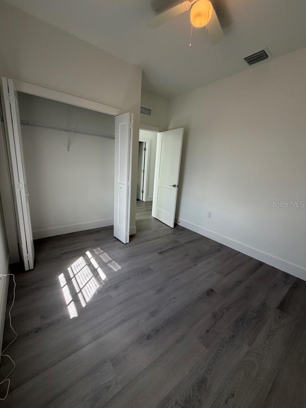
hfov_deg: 85.7
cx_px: 153
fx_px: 165
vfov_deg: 102.1
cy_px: 204
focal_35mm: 14
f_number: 2.2
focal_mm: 2.22
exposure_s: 1/121
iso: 80
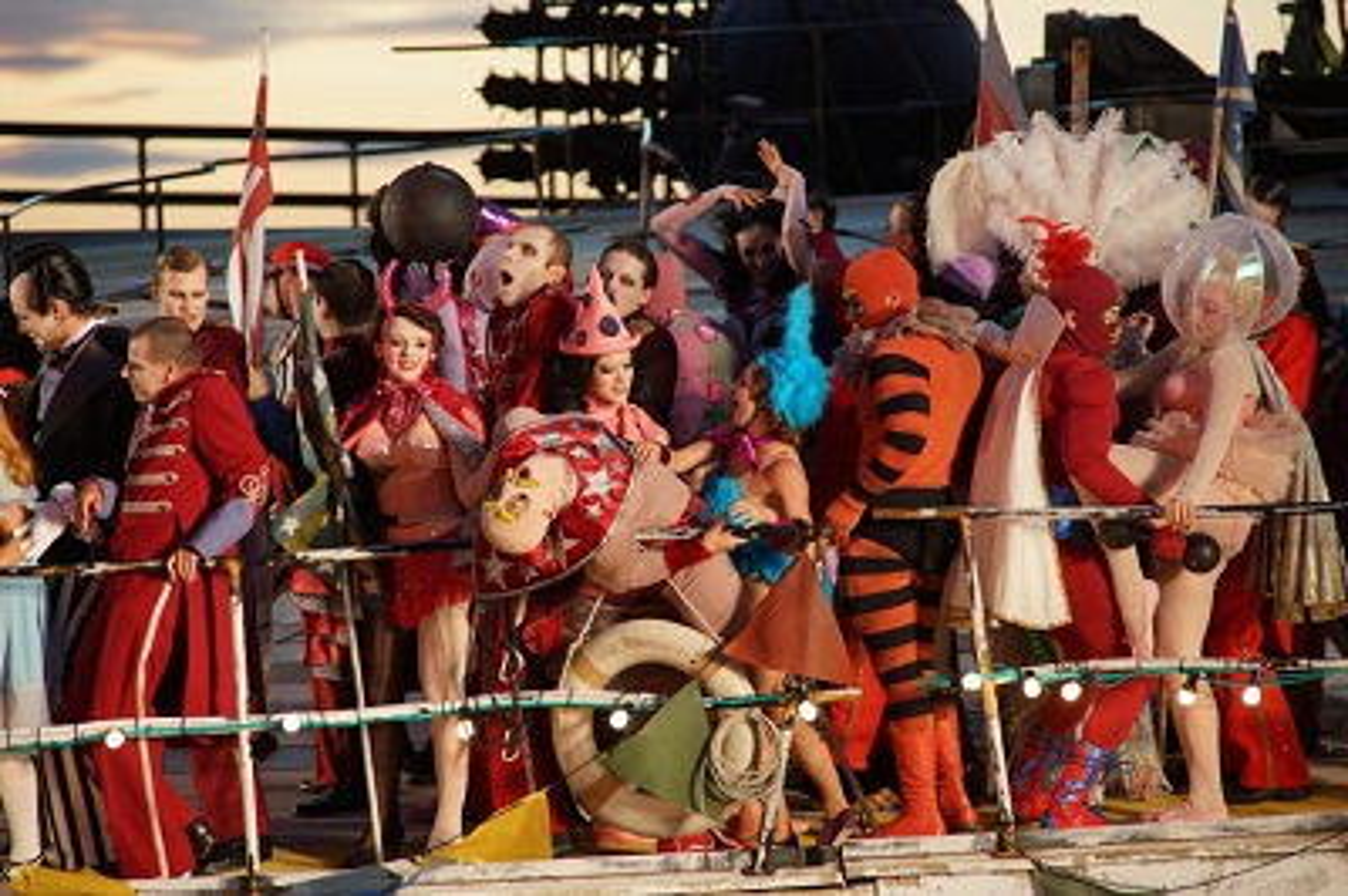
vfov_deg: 6.9
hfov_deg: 10.3
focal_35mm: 200
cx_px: 674
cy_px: 448
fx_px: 7483
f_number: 5.6
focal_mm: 200
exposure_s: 1/400
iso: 800
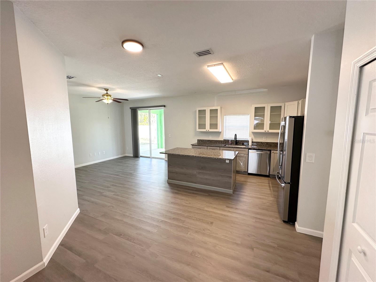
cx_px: 188
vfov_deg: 85.7
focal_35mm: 14
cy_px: 141
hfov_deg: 102.1
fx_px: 152
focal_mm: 2.22
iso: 125
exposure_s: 1/100
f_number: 2.2
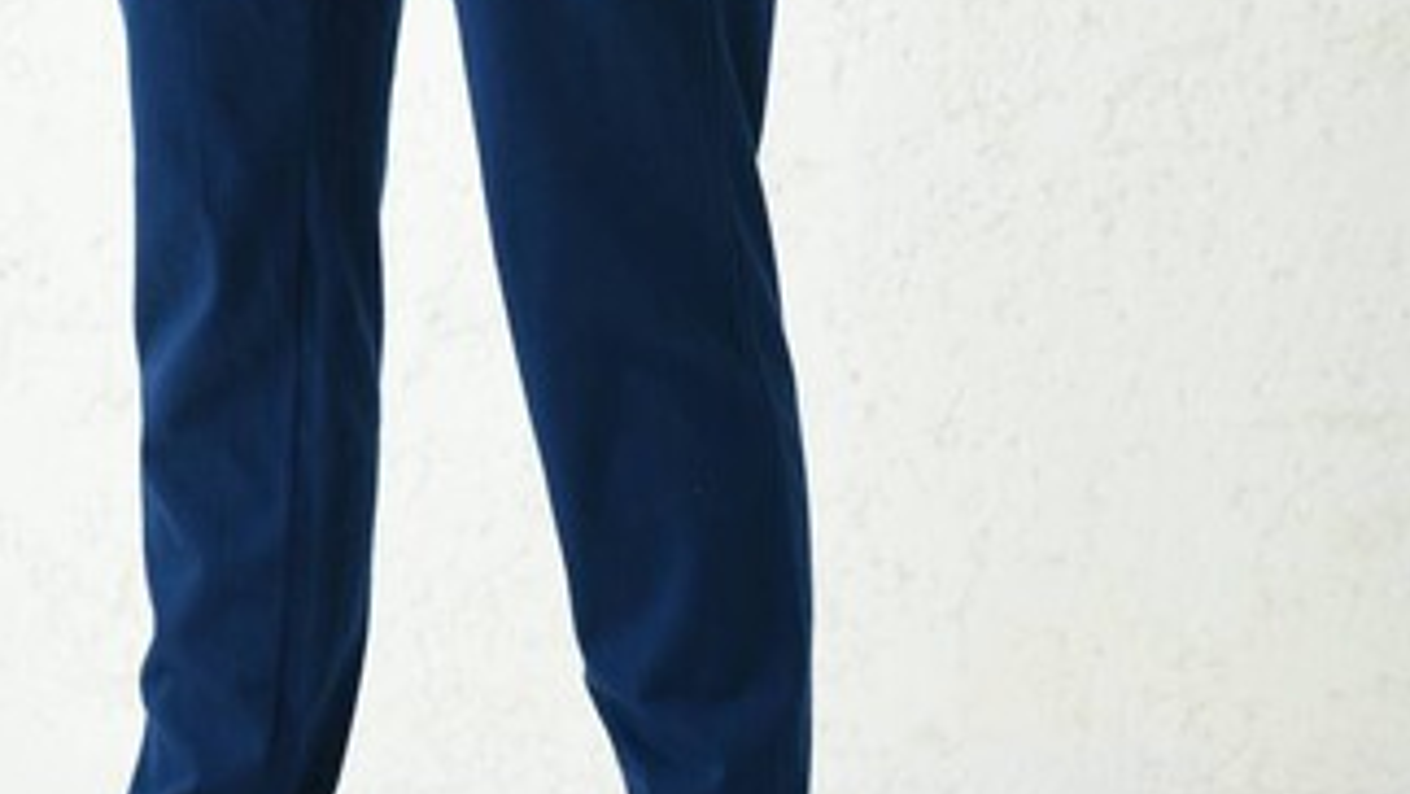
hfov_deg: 12.6
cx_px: 349
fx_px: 6359
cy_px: 105
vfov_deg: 7.1
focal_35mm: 170
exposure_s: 1/160
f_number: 5.6
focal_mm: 70
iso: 100
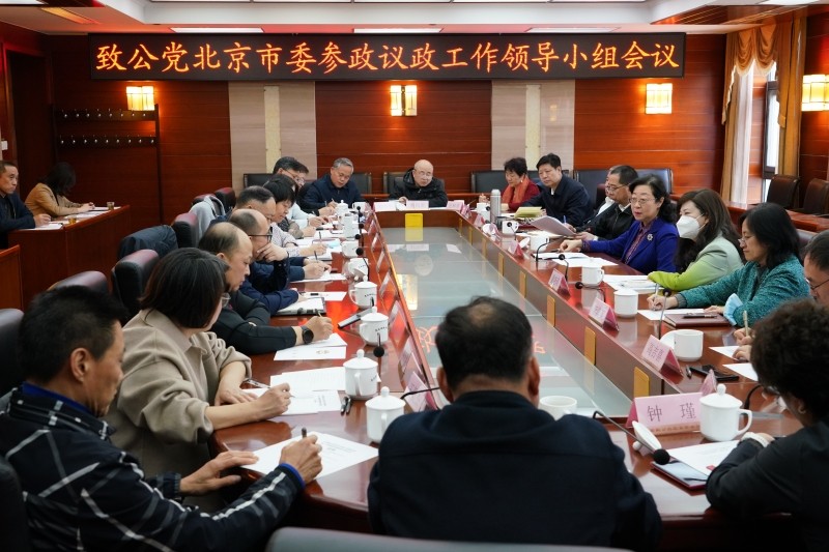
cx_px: 414
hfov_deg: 47.4
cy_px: 276
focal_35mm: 41
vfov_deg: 32.6
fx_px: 944
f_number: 6.3
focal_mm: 41
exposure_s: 1/80
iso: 3200
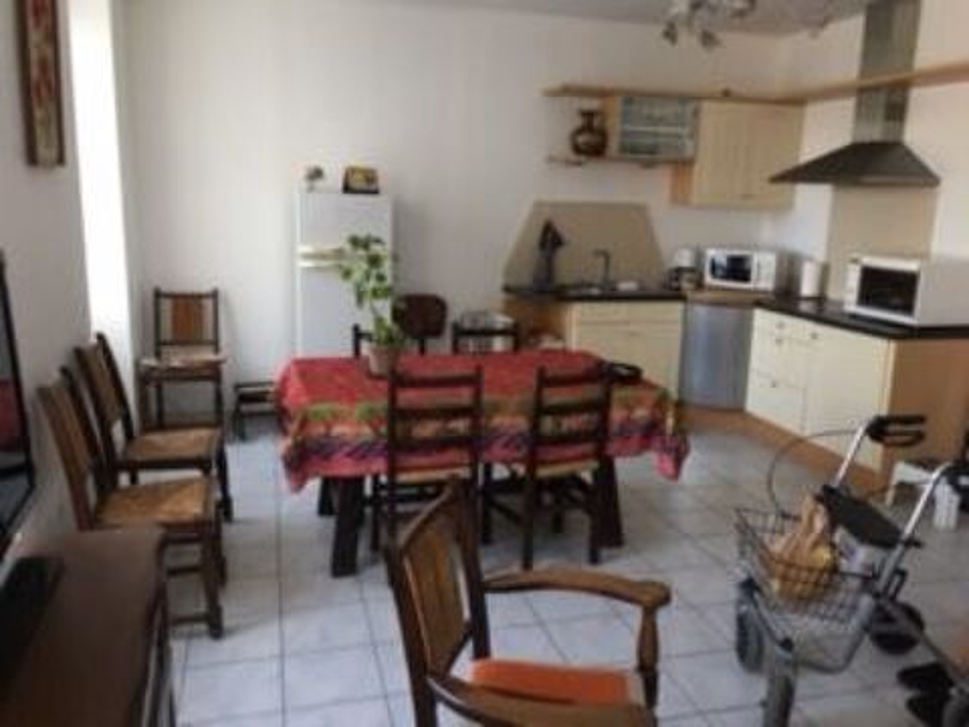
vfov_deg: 48.2
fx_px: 812
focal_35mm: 29
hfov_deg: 61.7
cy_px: 364
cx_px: 484
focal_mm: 4.15
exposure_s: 1/17
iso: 80
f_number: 2.2
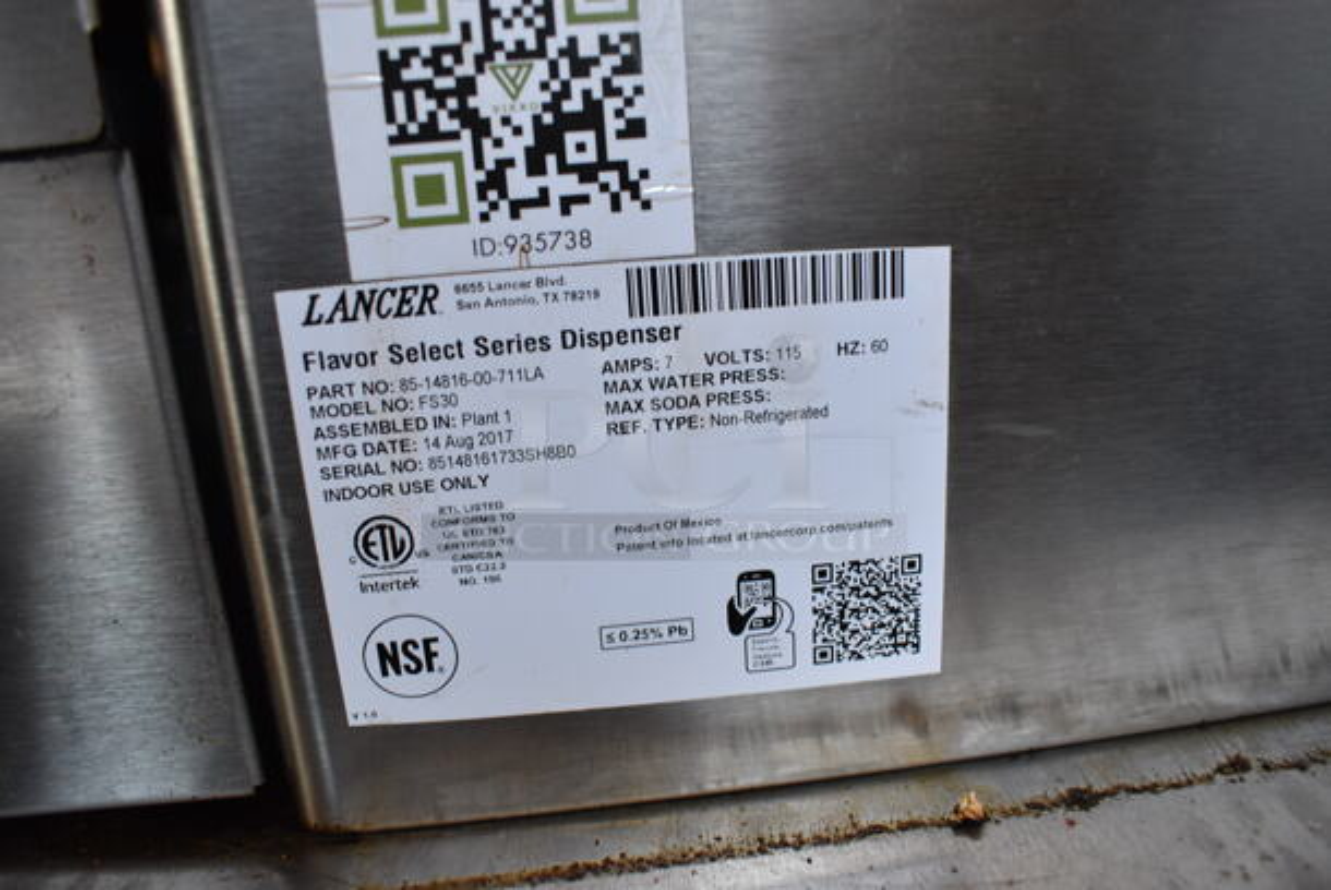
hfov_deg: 67.3
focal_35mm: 27
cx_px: 666
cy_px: 445
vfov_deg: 48.0
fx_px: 999
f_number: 4.5
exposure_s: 1/60
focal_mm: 18
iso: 800
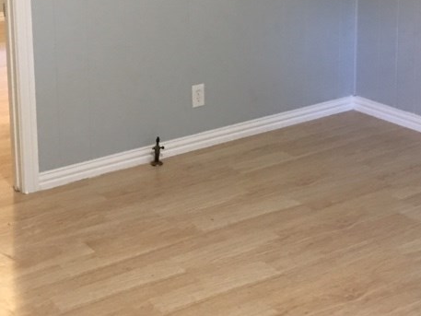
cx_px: 81
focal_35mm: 65
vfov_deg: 21.9
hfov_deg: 29.1
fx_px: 791
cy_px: 8
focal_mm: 4.15
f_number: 2.2
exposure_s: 1/10
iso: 80
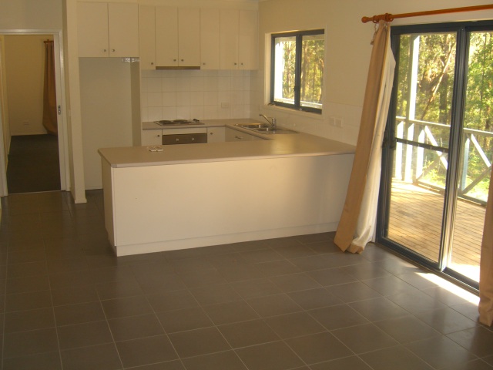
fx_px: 541
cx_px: 246
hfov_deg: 49.0
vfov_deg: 37.7
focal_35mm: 38
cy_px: 185
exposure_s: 1/60
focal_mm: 7.9
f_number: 2.8
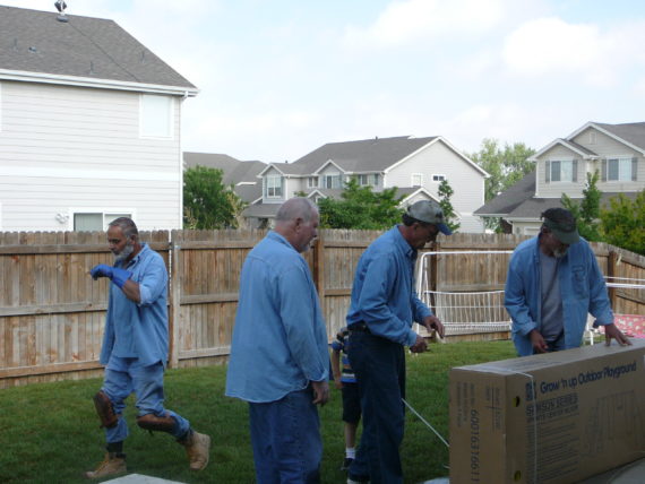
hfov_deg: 38.9
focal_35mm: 49
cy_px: 242
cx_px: 322
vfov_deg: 29.7
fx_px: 913
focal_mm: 7.3
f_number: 3.4
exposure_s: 1/320
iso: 80
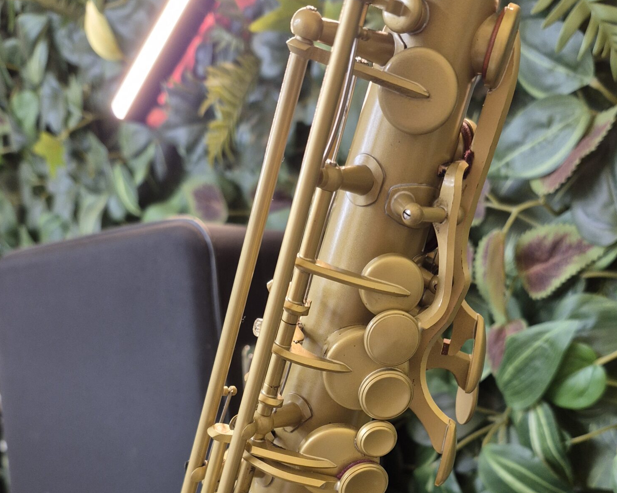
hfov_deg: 46.7
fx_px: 712
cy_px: 429
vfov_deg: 36.2
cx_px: 360
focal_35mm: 39
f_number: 1.8
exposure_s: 1/44
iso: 320
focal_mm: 5.4
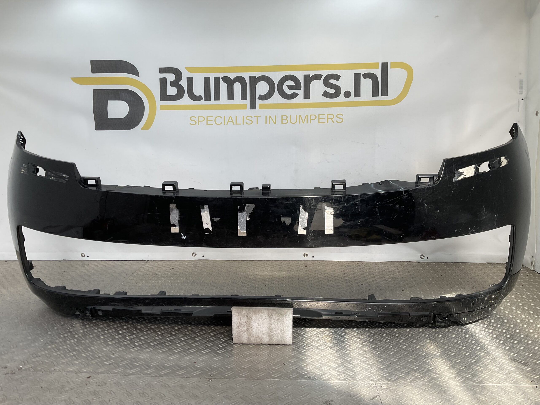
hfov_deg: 61.7
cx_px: 270
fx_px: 452
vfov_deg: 48.2
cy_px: 202
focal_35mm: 29
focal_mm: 3
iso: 16
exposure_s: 1/280
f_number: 1.8
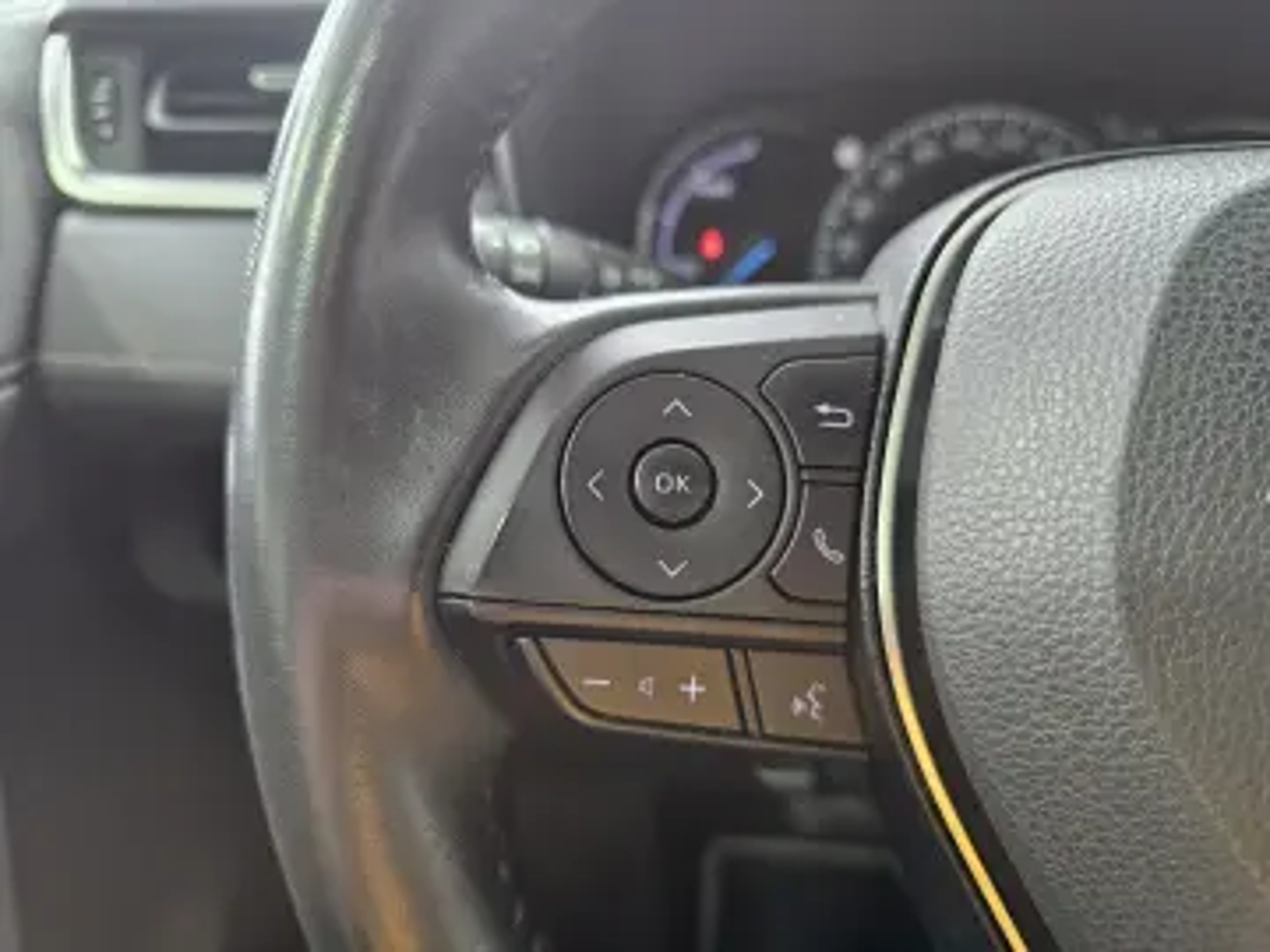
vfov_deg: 58.9
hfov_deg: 73.9
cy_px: 476
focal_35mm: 23
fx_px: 844
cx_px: 635
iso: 400
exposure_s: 1/100
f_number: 1.7
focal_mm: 6.3
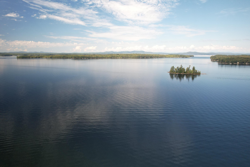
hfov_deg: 78.6
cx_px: 125
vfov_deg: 57.2
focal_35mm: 22
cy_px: 84
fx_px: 153
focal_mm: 8.38
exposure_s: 1/160
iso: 200
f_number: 2.8
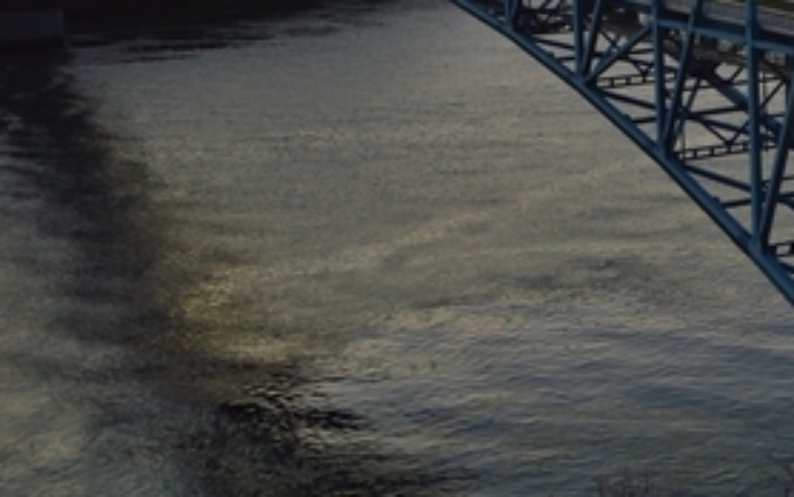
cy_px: 34
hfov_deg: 23.3
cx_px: 1014
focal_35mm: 79
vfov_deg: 16.3
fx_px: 1710
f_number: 3.5
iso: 100
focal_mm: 18
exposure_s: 1/15
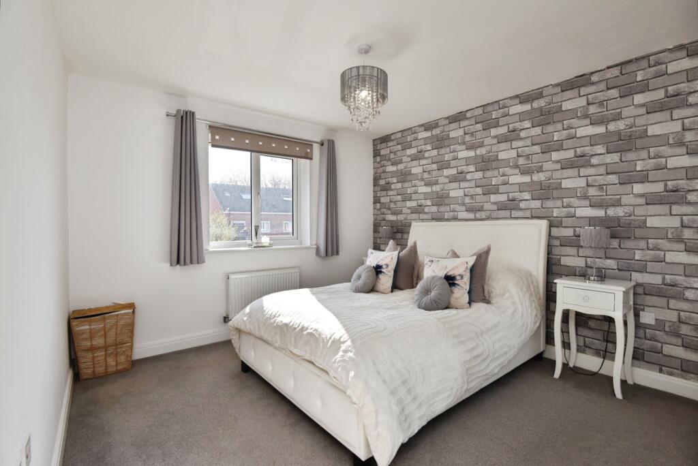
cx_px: 349
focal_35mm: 16
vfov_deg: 73.8
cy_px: 233
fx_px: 310
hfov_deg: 96.7
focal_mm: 16
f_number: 7.1
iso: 400
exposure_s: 1/250
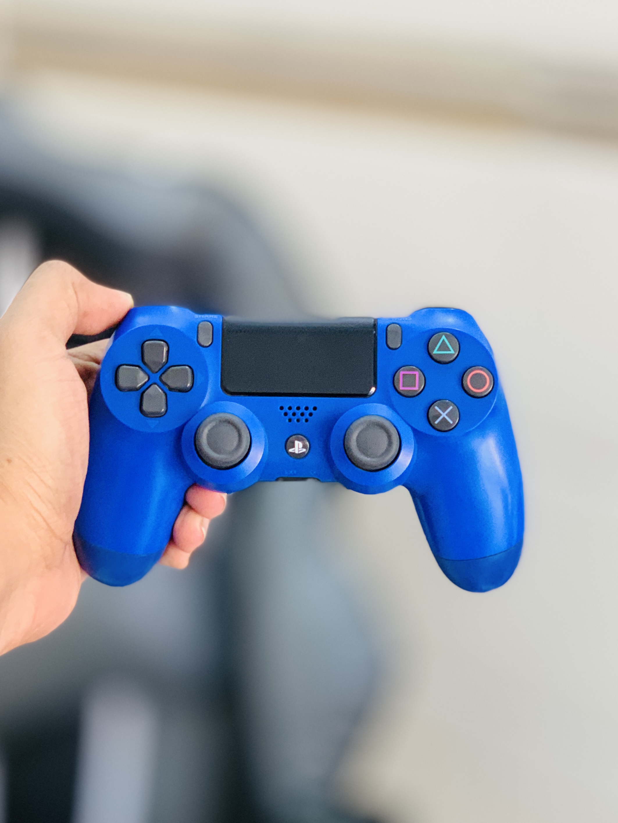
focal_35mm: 52
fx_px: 1238
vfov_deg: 36.8
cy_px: 412
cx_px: 309
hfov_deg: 28.0
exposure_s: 1/64
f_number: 2.4
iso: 125
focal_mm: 6
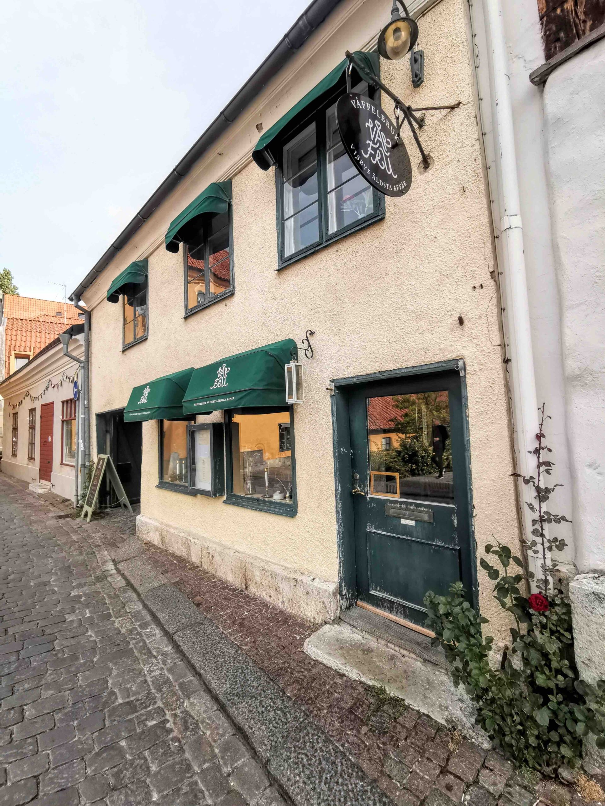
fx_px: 373
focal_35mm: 16
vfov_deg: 94.5
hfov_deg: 78.1
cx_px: 302
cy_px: 403
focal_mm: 2.35
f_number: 2.2
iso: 50
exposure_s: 1/423
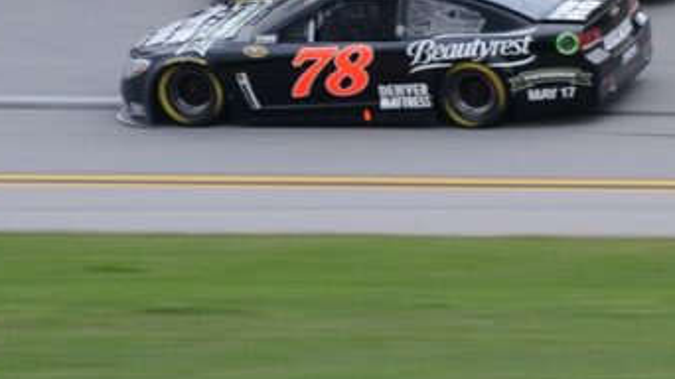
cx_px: 470
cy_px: 72
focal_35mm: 512
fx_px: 9160
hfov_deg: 4.2
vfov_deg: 2.4
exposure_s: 1/250
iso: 800
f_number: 7.1
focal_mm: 160
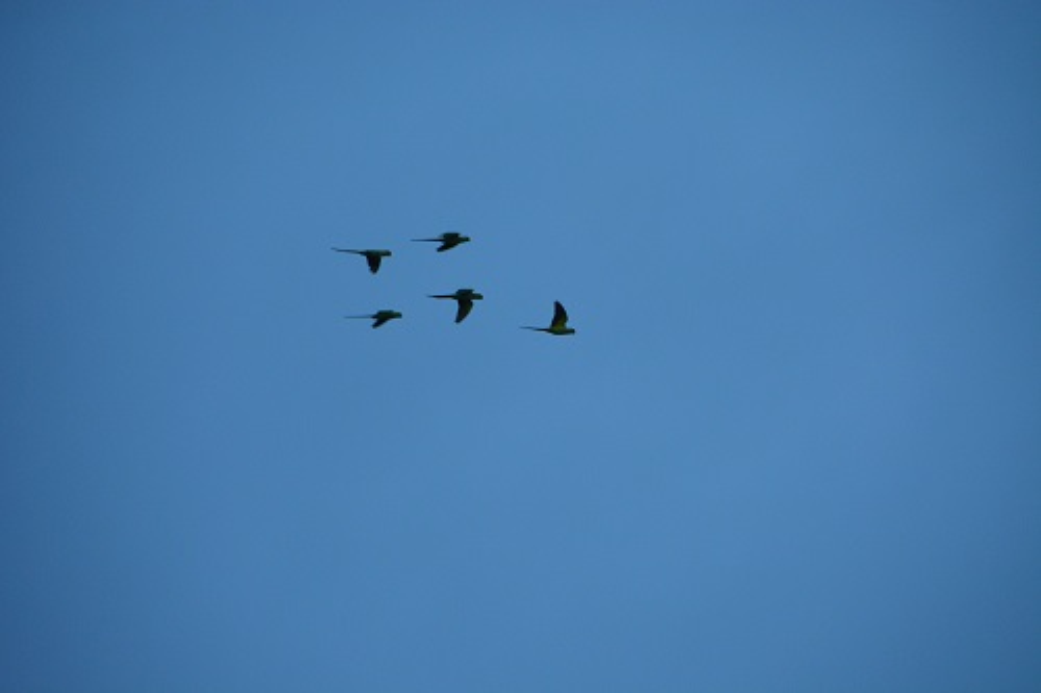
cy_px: 346
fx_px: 8672
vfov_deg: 4.6
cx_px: 520
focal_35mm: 300
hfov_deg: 6.9
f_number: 5.6
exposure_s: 1/320
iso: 1600
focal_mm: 200
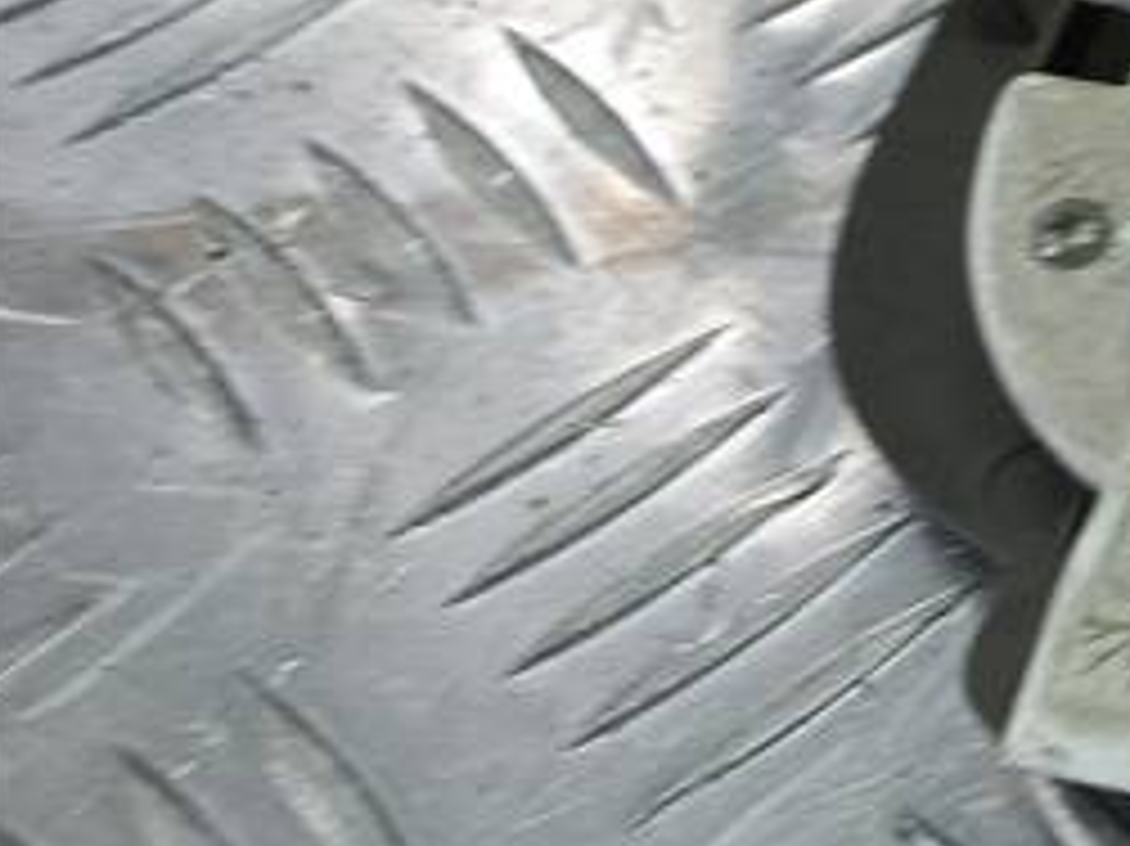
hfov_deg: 15.4
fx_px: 3328
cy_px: -14
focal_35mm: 102
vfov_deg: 14.3
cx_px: 2278
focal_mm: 4.6
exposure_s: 1/50
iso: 50
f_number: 1.8
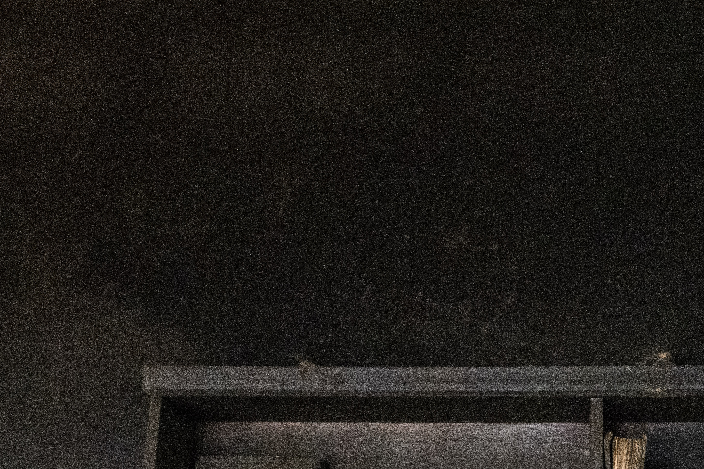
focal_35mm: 76
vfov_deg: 16.1
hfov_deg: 26.1
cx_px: 577
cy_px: 740
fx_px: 1486
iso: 6400
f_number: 2.8
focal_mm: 24
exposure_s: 1/640
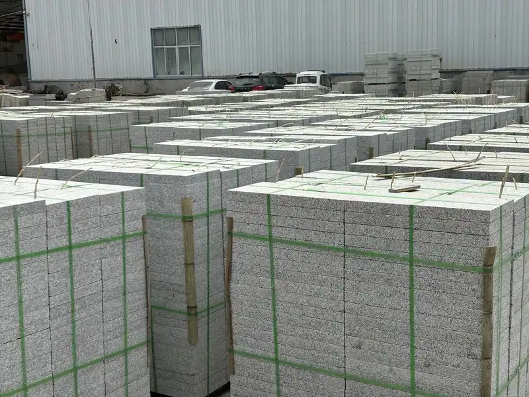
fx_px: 795
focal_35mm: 52
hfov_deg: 36.8
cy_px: 198
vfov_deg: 28.0
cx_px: 264
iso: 40
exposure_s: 1/3663
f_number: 1.6
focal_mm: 5.96
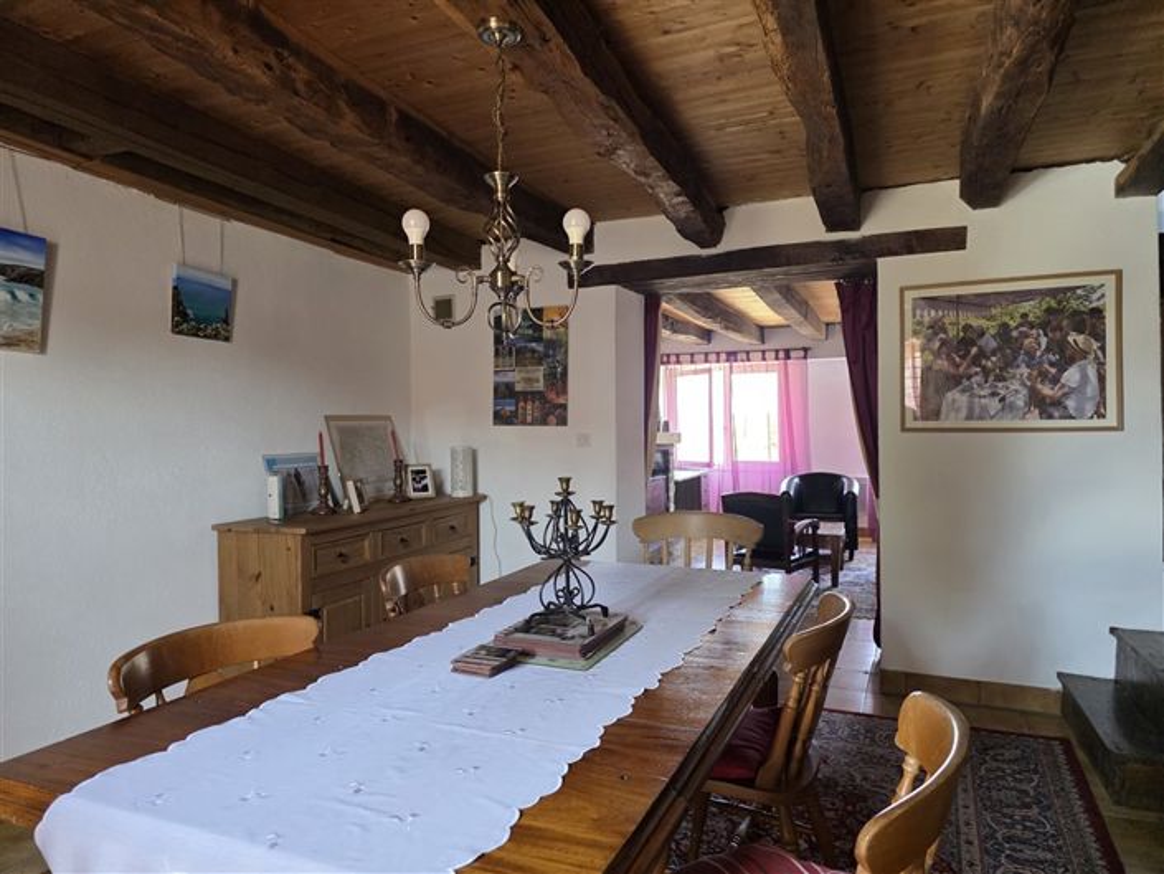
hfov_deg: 73.9
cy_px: 437
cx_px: 582
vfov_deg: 58.9
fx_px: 774
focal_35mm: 23
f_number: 1.7
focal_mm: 6.3
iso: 500
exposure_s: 1/100
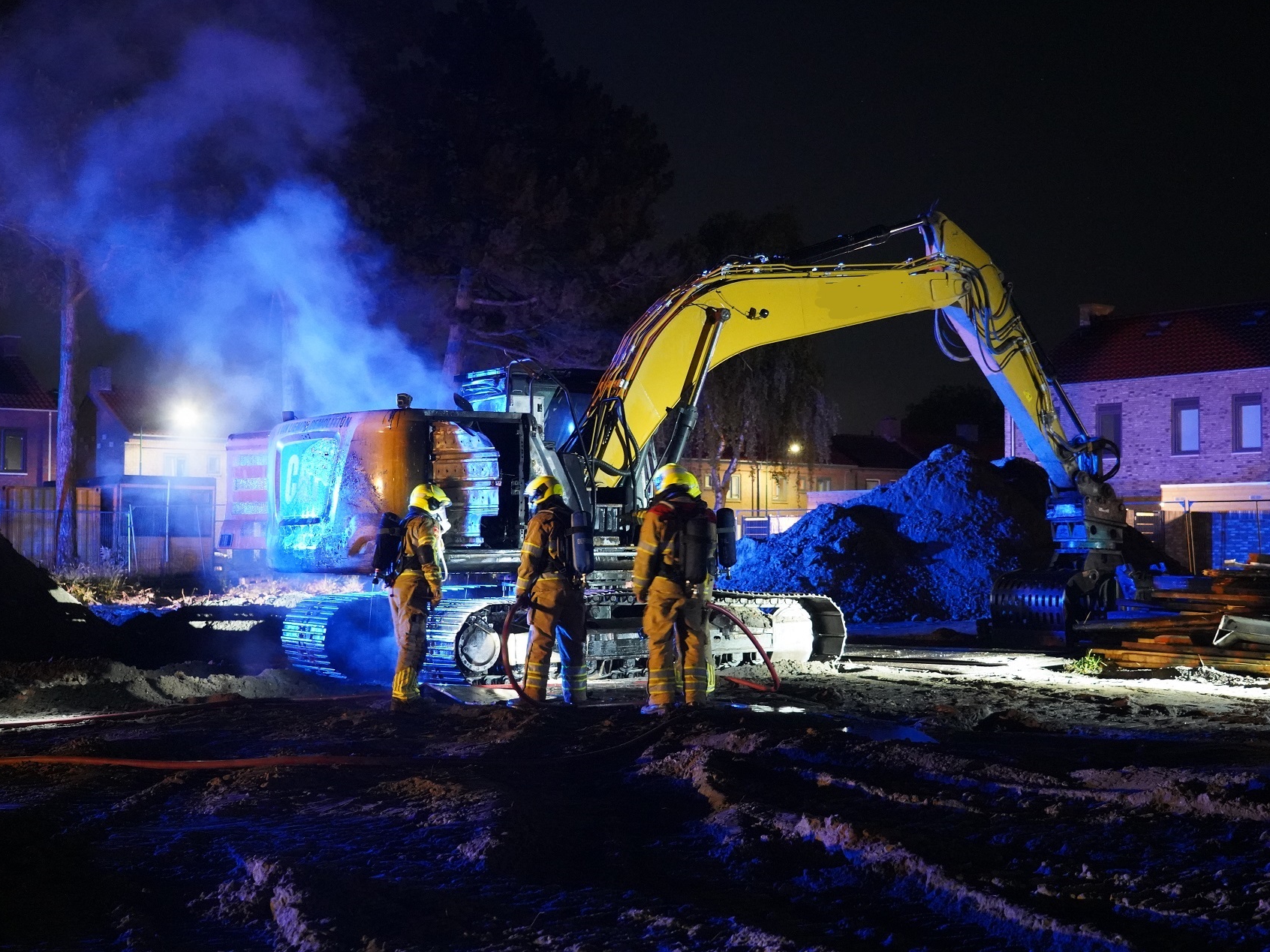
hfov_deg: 39.6
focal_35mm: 48
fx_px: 1761
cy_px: 473
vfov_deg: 30.3
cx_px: 677
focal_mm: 44
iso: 12800
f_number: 4
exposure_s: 1/6
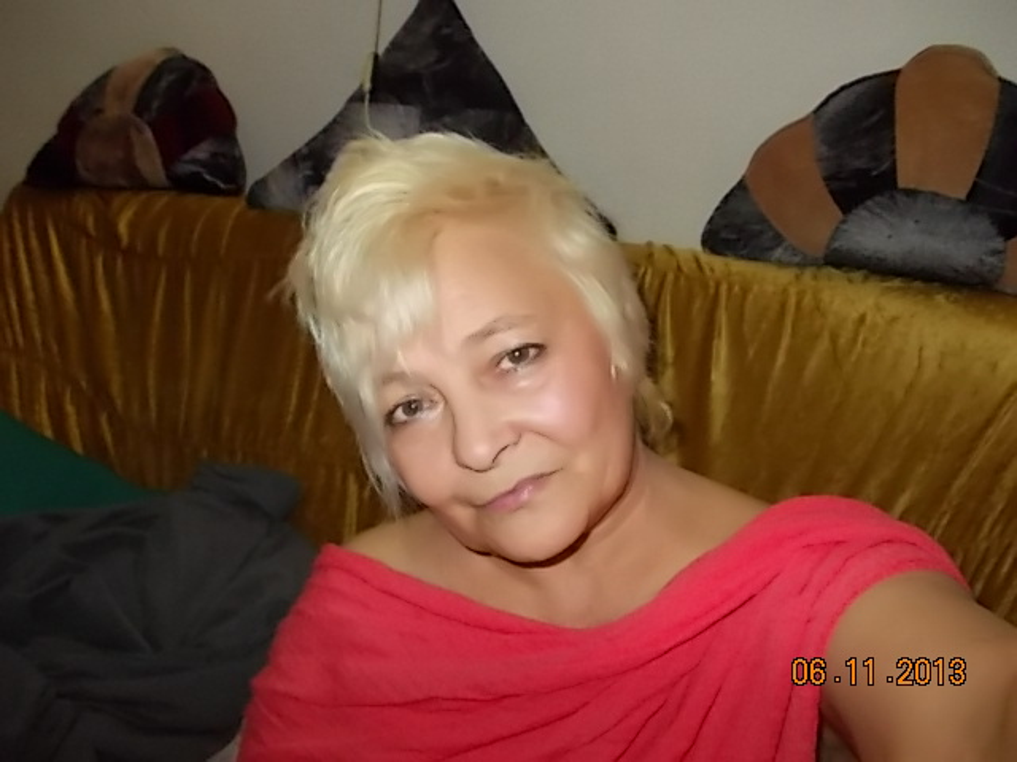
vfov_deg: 49.7
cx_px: 508
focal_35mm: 28
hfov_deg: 63.4
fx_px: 823
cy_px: 381
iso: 200
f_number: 2.7
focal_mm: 4
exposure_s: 1/25
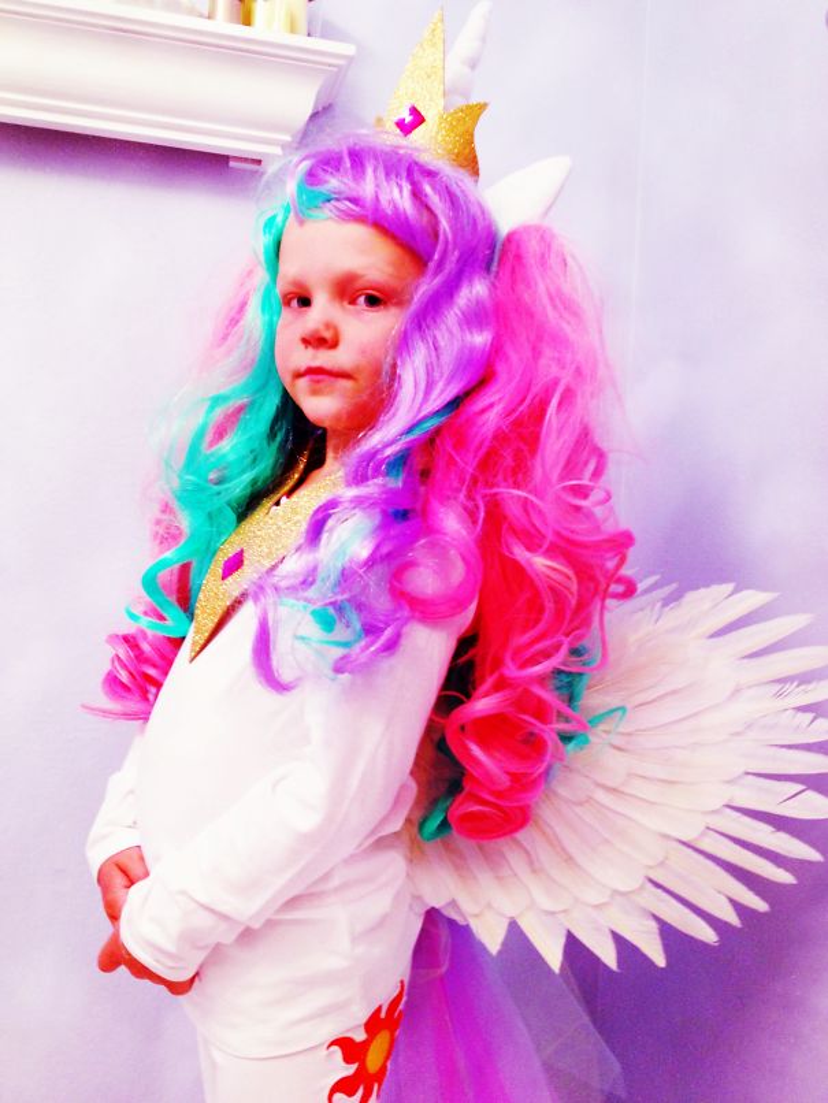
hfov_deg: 40.7
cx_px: 414
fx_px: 1116
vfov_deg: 52.6
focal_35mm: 35
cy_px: 552
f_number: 2.4
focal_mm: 4.28
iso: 100
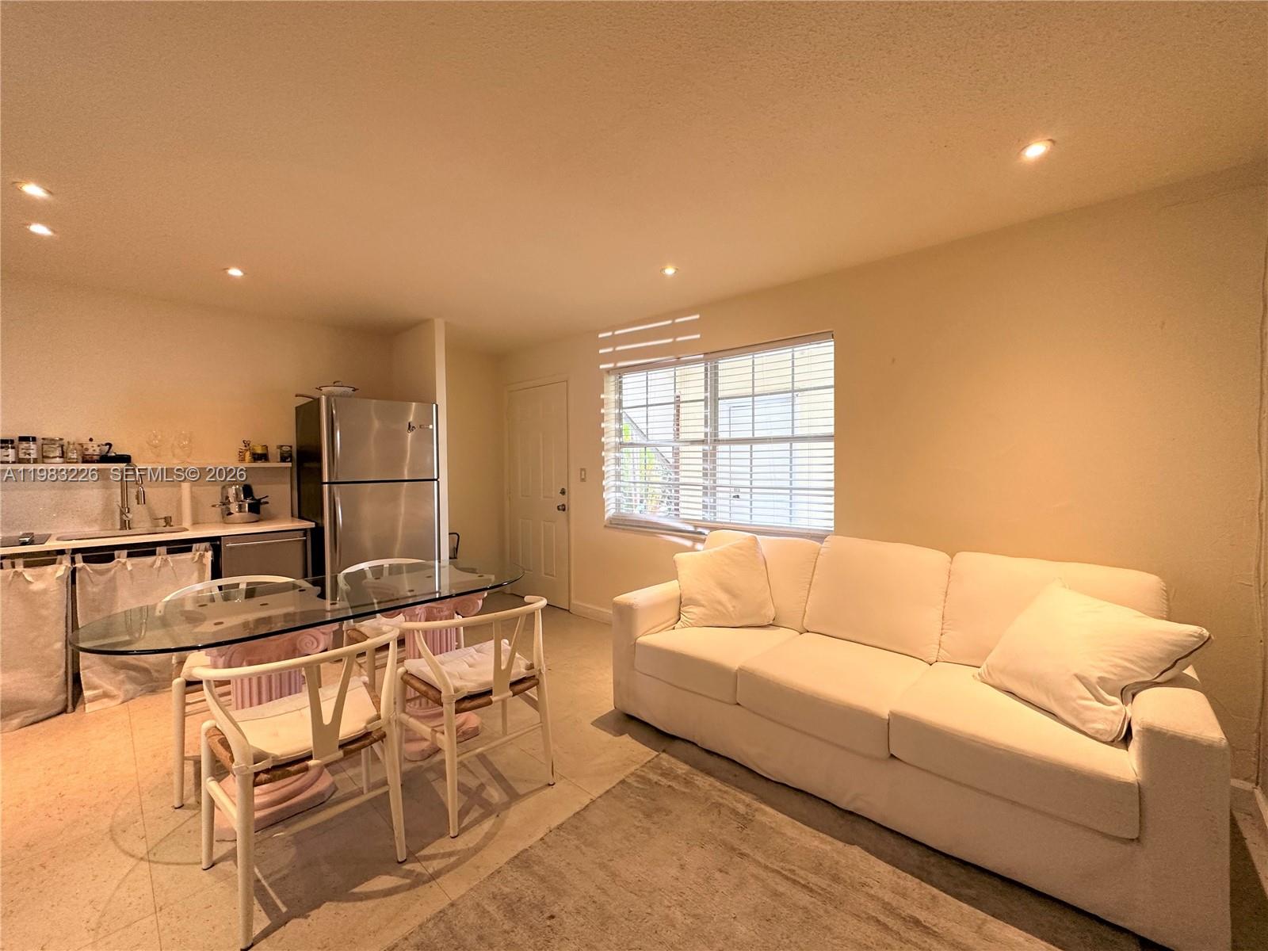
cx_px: 634
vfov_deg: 85.7
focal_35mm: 14
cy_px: 476
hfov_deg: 102.1
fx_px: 513
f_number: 2.2
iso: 250
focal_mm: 2.22
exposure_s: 1/120
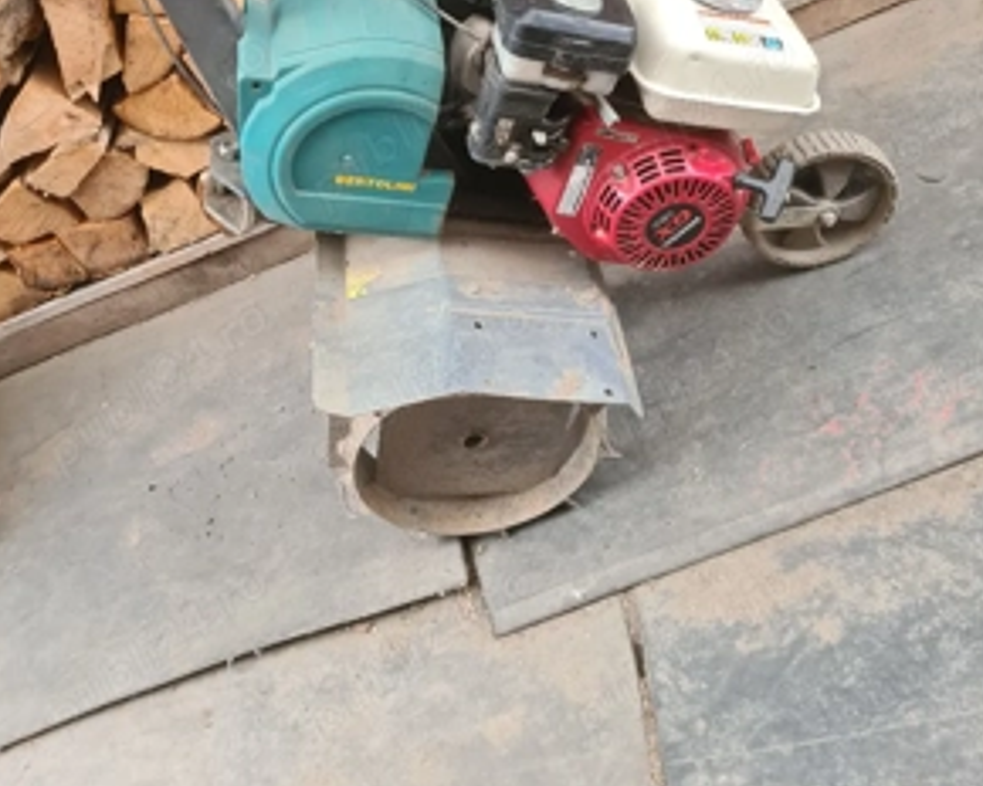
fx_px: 1018
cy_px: 163
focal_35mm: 35
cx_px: 488
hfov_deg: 51.5
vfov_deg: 40.6
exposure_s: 1/50
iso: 250
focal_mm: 5.4
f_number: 1.8
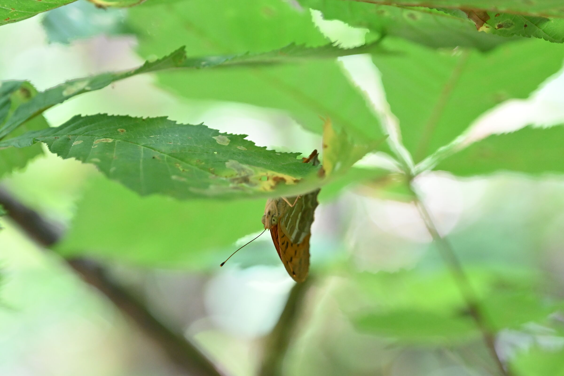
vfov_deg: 7.6
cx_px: 282
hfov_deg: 11.4
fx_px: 2820
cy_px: 188
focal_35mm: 180
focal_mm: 120
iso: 2000
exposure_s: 1/125
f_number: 4
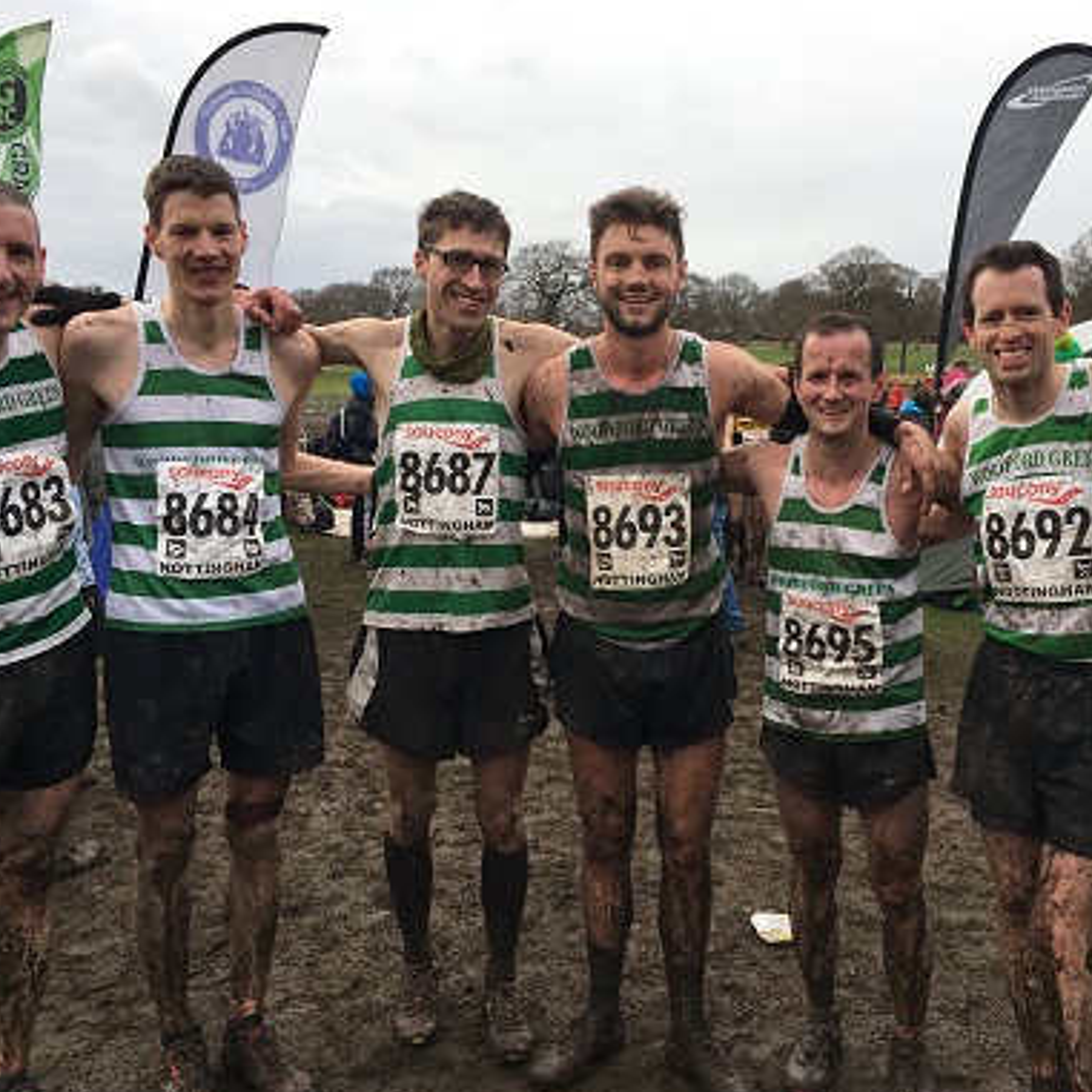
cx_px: 608
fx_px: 1249
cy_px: 547
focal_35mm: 35
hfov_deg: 47.1
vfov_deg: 47.2
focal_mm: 4.15
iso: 25
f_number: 2.2
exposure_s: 1/147
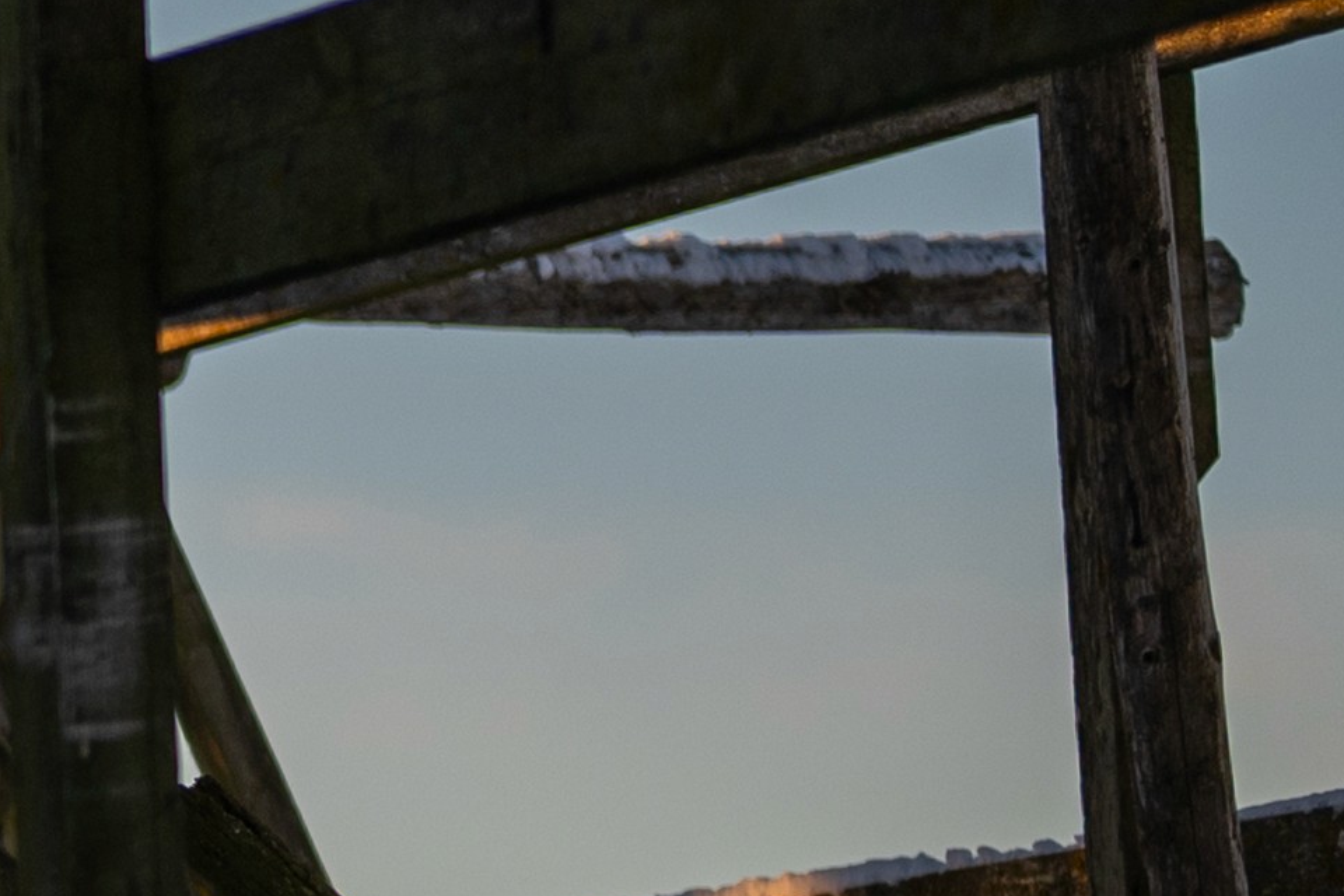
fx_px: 11759
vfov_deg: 4.4
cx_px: -2689
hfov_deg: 6.0
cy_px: 778
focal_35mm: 315
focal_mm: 50
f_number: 2.2
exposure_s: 1/2000
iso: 100
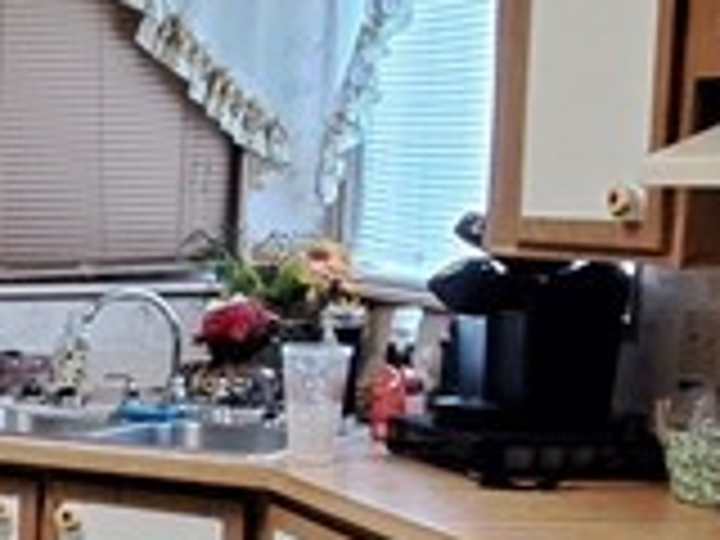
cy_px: 468
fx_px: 1726
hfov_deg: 18.7
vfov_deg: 17.6
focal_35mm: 83
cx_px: -544
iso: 200
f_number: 2.2
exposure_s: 1/24
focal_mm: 1.74
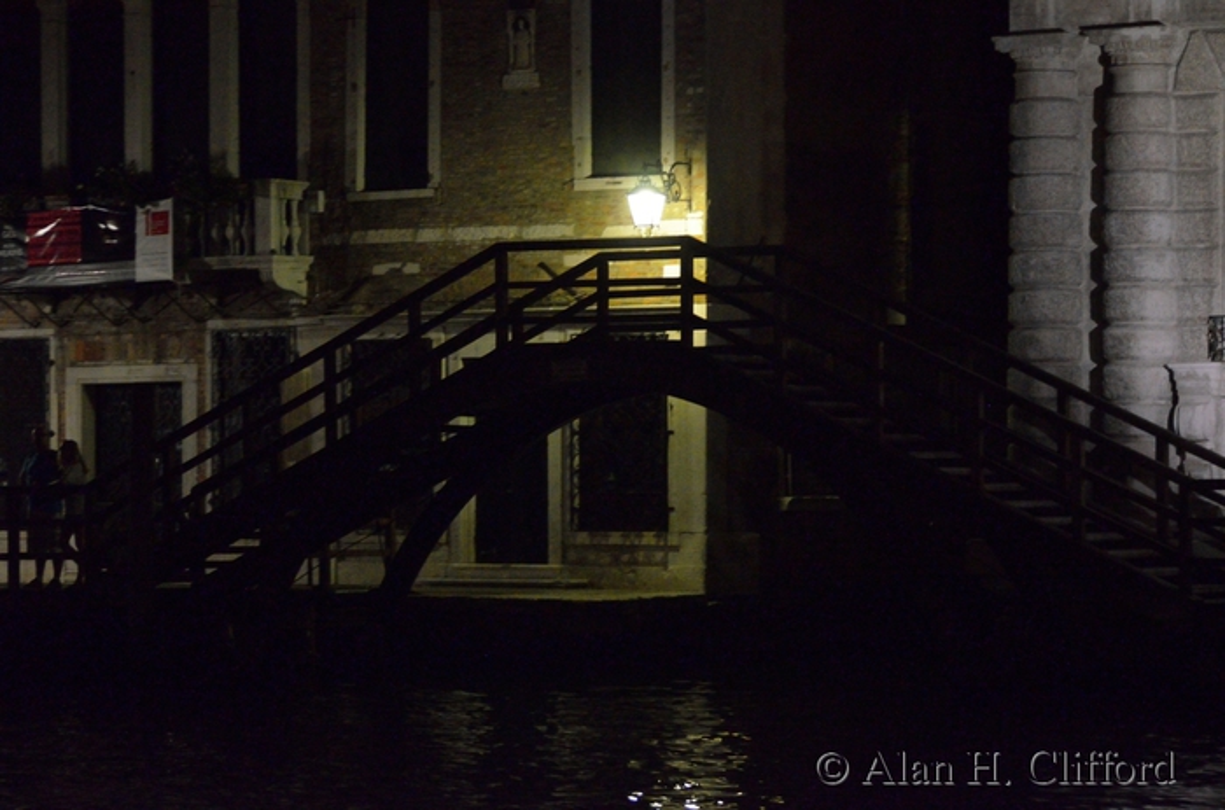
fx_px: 3819
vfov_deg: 12.1
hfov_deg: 18.2
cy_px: 405
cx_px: 612
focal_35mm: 112
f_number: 5
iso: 5000
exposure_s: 1/30
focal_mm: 75
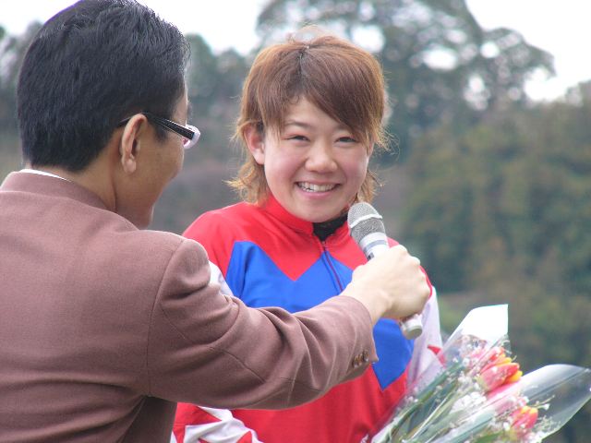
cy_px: 222
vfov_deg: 4.6
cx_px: 296
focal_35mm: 325
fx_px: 5549
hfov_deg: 6.1
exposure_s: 1/60
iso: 50
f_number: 2.8
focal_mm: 54
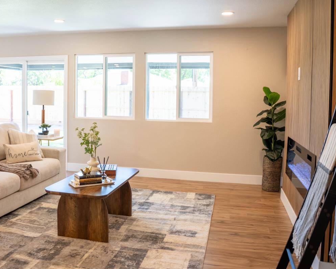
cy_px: 114
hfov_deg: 52.4
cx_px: 132
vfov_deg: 43.2
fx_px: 338
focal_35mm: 34
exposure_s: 1/1000
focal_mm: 24
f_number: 3.2
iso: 1600
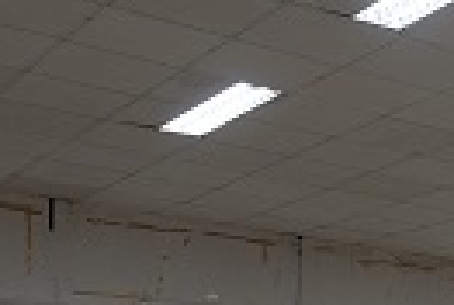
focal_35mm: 97
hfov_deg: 18.5
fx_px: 1226
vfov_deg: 13.3
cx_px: 683
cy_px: 473
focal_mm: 16
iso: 800
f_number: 4
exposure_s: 1/100
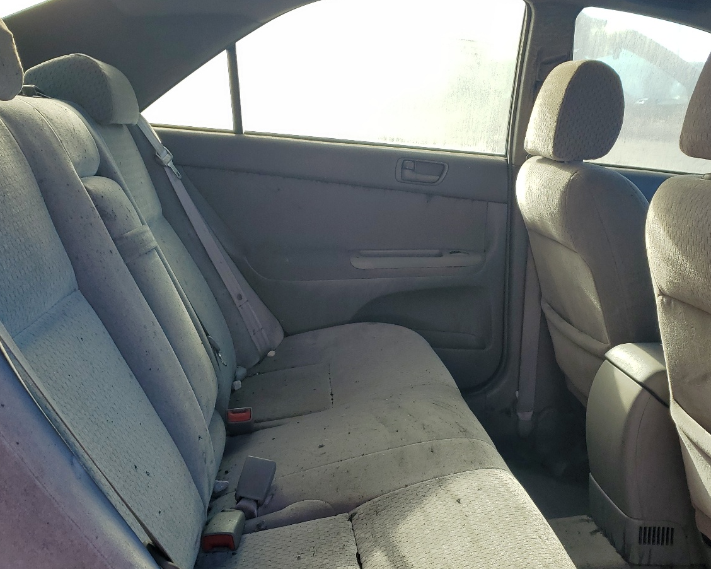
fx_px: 757
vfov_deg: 40.8
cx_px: 369
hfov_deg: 50.3
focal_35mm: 36
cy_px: 356
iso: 50
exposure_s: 1/625
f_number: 1.5
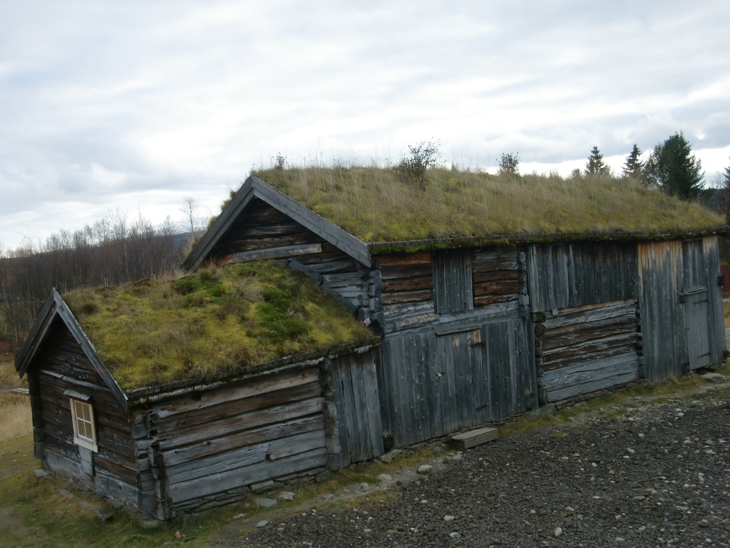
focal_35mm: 38
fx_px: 801
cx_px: 365
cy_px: 274
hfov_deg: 49.0
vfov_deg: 37.7
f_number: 3.9
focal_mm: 6.66
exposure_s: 1/80
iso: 64
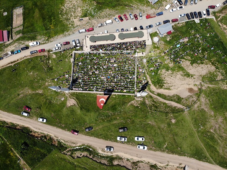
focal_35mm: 24
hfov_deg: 71.6
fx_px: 157
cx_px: 114
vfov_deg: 56.7
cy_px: 85
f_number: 2.8
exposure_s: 1/1472
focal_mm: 4.5
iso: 108
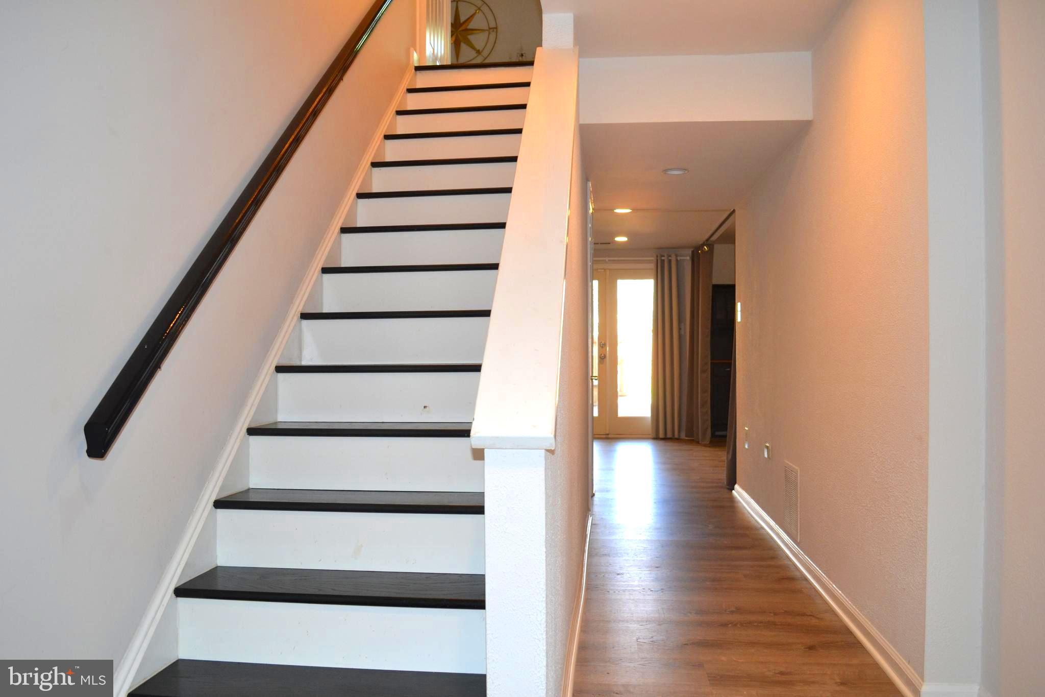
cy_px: 348
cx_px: 522
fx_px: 784
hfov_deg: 67.4
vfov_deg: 47.9
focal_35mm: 27
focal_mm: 18
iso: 450
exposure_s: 1/60
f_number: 3.5
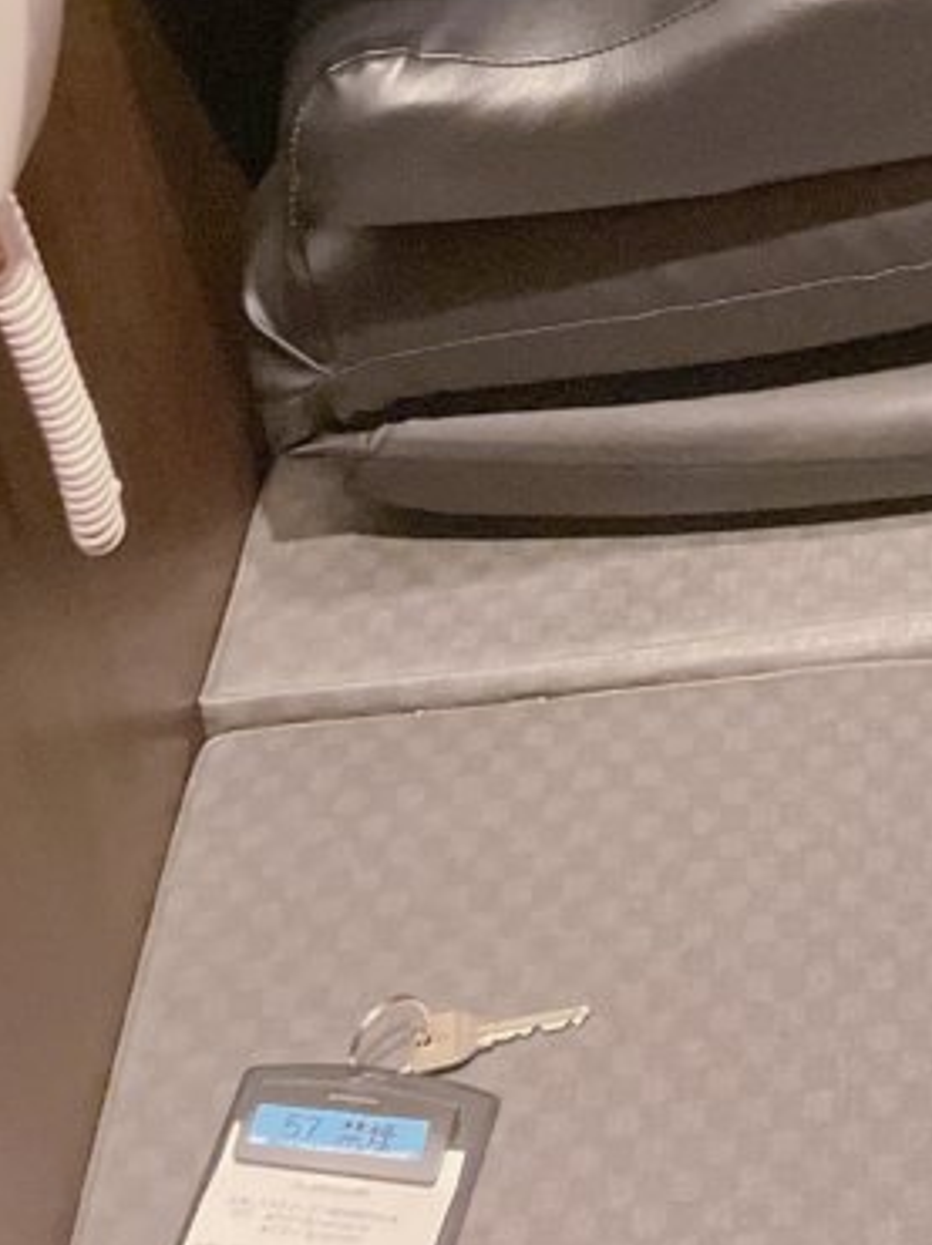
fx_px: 2588
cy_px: -461
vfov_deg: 23.3
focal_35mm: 72
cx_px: 1178
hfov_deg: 19.0
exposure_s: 1/25
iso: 800
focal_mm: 4.2
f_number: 1.6
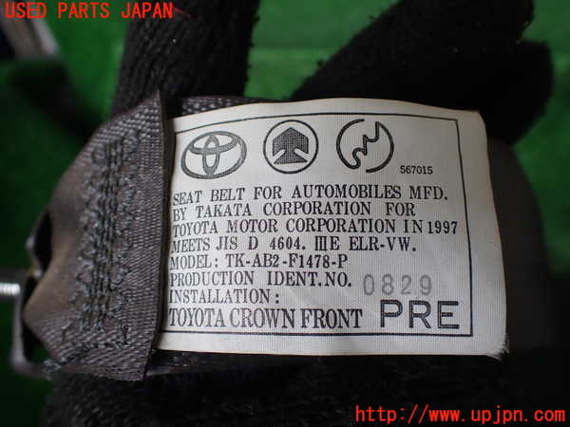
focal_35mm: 30
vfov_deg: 46.8
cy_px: 214
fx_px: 494
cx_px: 285
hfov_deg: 60.0
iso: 125
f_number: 2.3
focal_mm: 5.4
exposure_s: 1/125
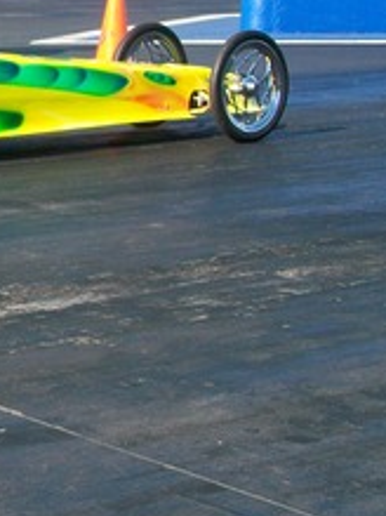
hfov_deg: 11.8
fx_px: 1741
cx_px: -275
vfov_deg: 16.7
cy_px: 87
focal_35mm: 117
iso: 64
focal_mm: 7.1
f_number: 3.2
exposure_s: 1/500
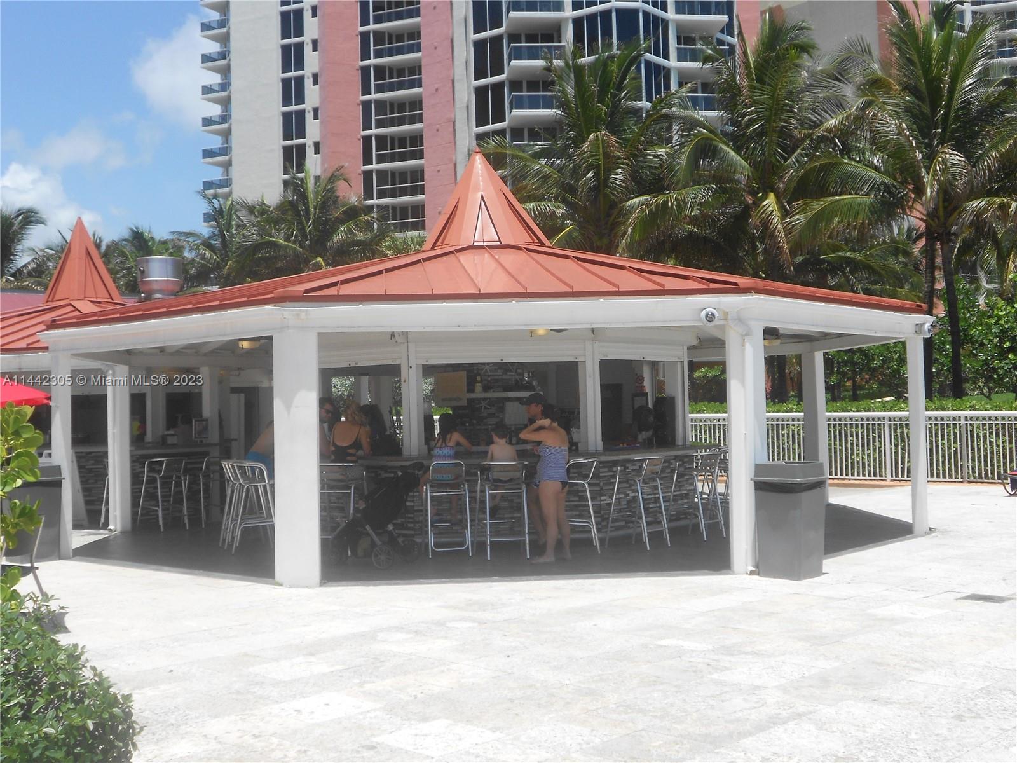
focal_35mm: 43
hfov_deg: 43.9
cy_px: 382
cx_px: 508
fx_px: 1263
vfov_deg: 33.6
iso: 80
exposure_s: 1/800
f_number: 4.2
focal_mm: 7.7
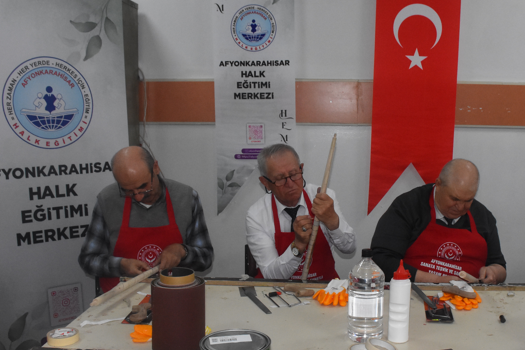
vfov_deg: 33.3
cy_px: 208
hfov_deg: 48.0
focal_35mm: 40
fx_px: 583
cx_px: 326
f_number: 7.1
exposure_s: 1/250
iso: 2500
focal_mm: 18
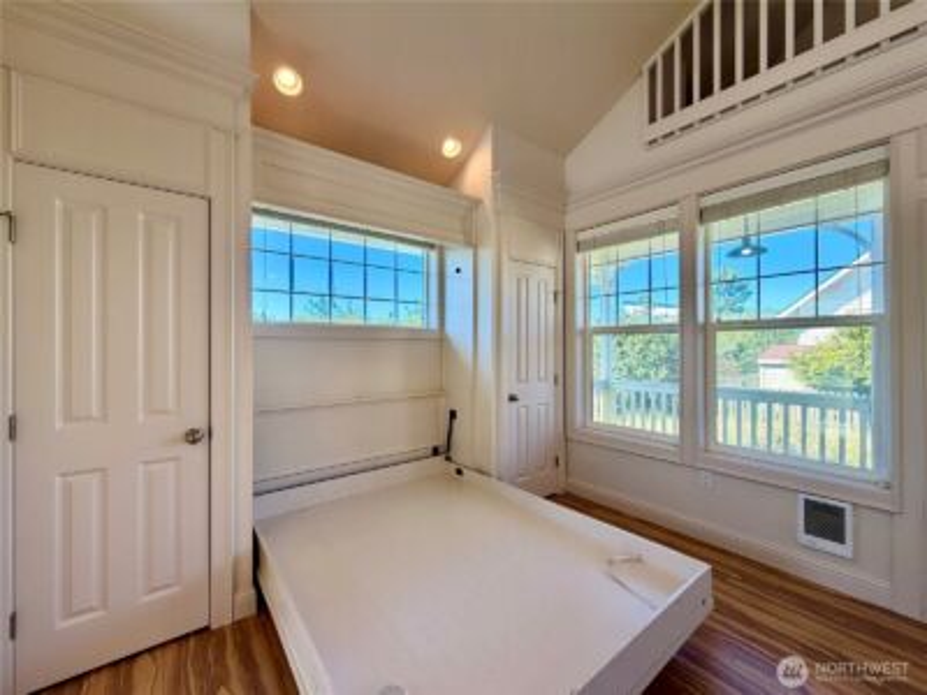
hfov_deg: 102.1
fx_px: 375
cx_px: 464
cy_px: 348
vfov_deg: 85.7
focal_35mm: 14
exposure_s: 1/189
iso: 64
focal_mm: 2.22
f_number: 2.2
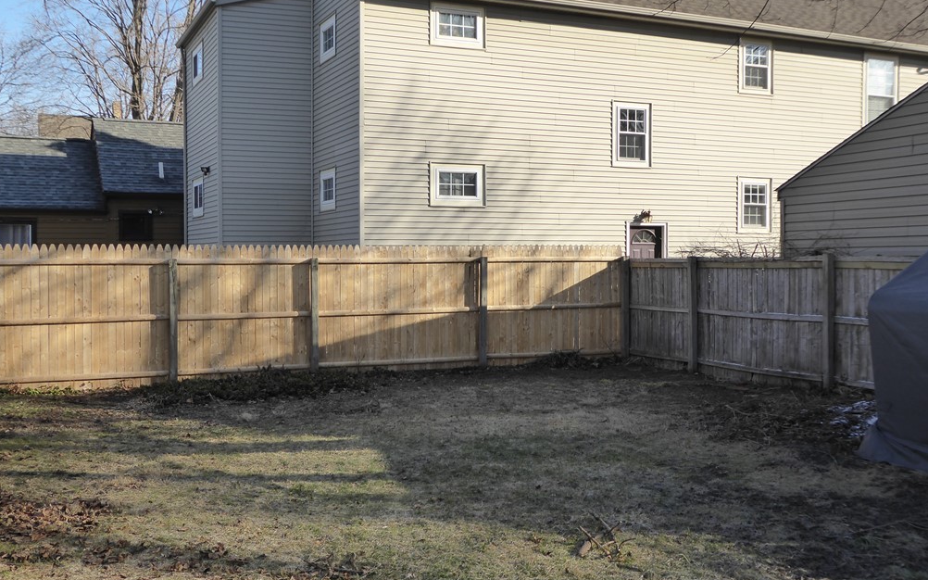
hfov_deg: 50.4
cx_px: 459
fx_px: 986
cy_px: 290
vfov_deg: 32.8
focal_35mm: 39
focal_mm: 6.3
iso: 160
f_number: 3.7
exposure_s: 1/500
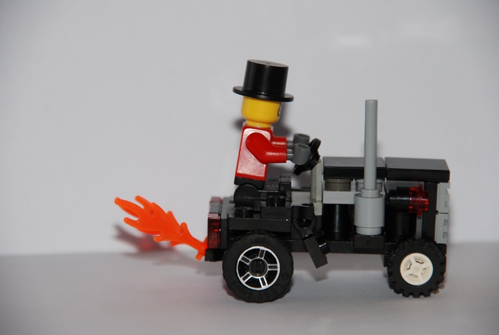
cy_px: 168
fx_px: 4164
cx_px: 250
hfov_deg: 6.9
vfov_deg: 4.6
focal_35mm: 300
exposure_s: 1/60
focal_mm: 200
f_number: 6.3
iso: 200
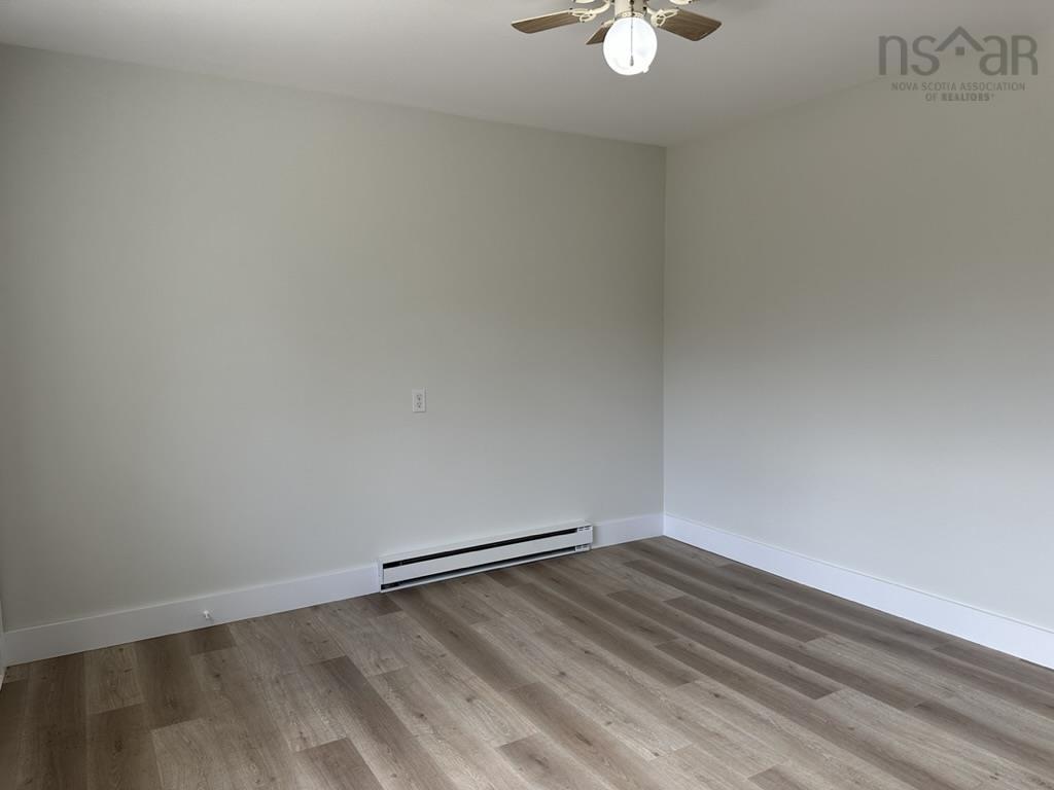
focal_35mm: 24
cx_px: 527
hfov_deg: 71.6
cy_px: 395
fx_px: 731
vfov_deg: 56.8
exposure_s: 1/255
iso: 80
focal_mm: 6.86
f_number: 1.78
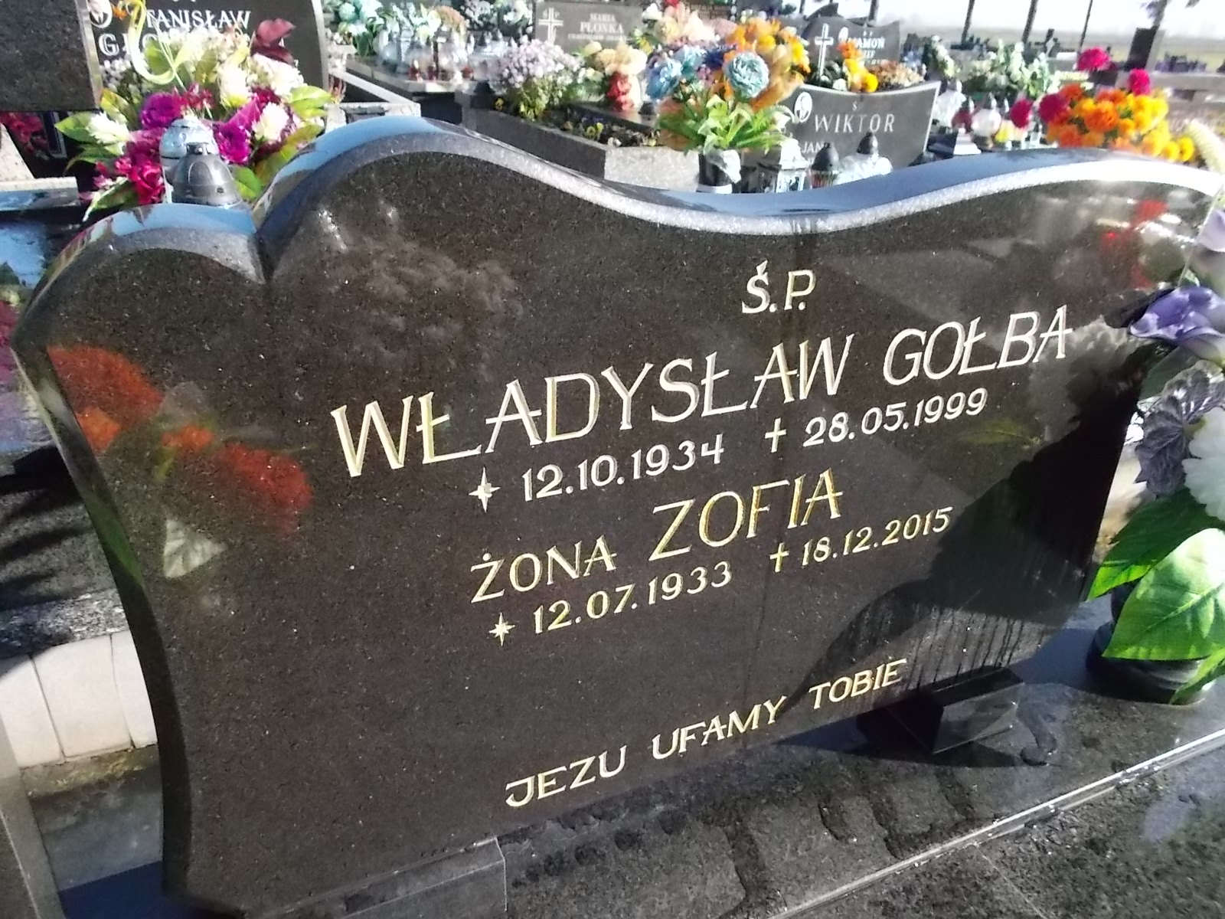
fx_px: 920
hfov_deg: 67.3
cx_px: 612
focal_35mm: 26
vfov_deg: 53.1
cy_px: 460
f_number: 8
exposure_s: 1/200
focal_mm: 4.6
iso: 400
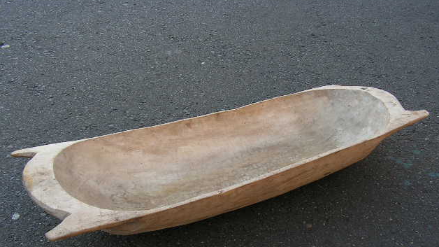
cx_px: 223
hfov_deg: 50.5
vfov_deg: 29.5
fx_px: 466
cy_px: 163
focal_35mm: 40
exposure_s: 1/60
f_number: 3.2
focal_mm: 6
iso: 64
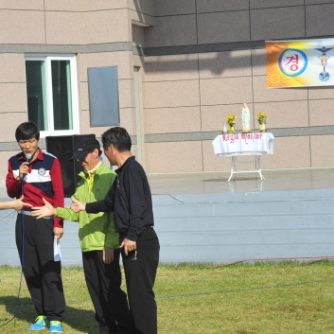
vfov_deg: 14.8
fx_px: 1288
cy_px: 178
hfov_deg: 14.7
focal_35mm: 118
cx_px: 83
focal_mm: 70
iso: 200
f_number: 11
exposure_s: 1/320
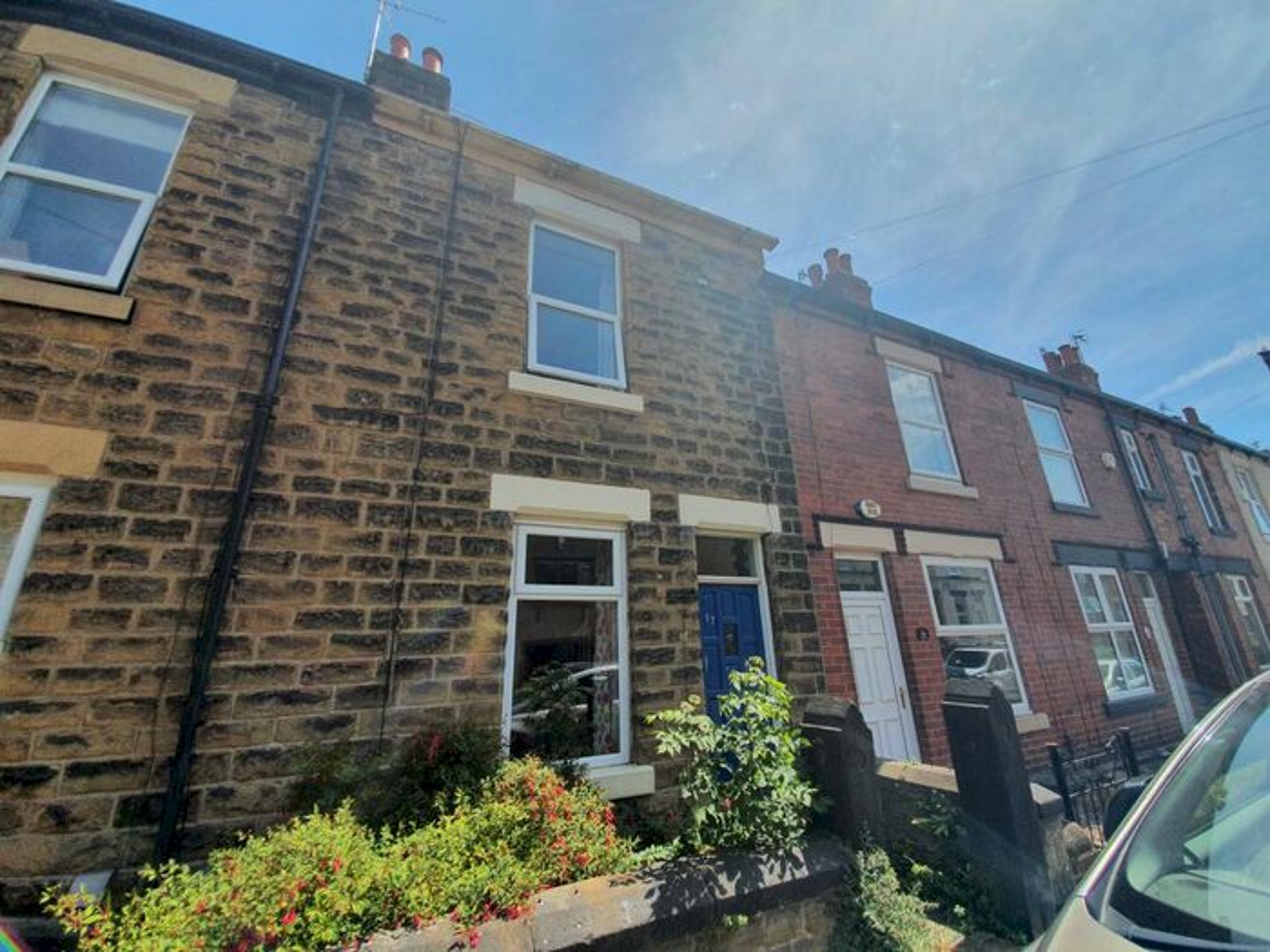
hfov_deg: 106.2
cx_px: 635
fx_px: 477
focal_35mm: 13
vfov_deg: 89.9
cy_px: 476
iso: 50
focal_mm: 1.8
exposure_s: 1/1244
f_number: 2.2
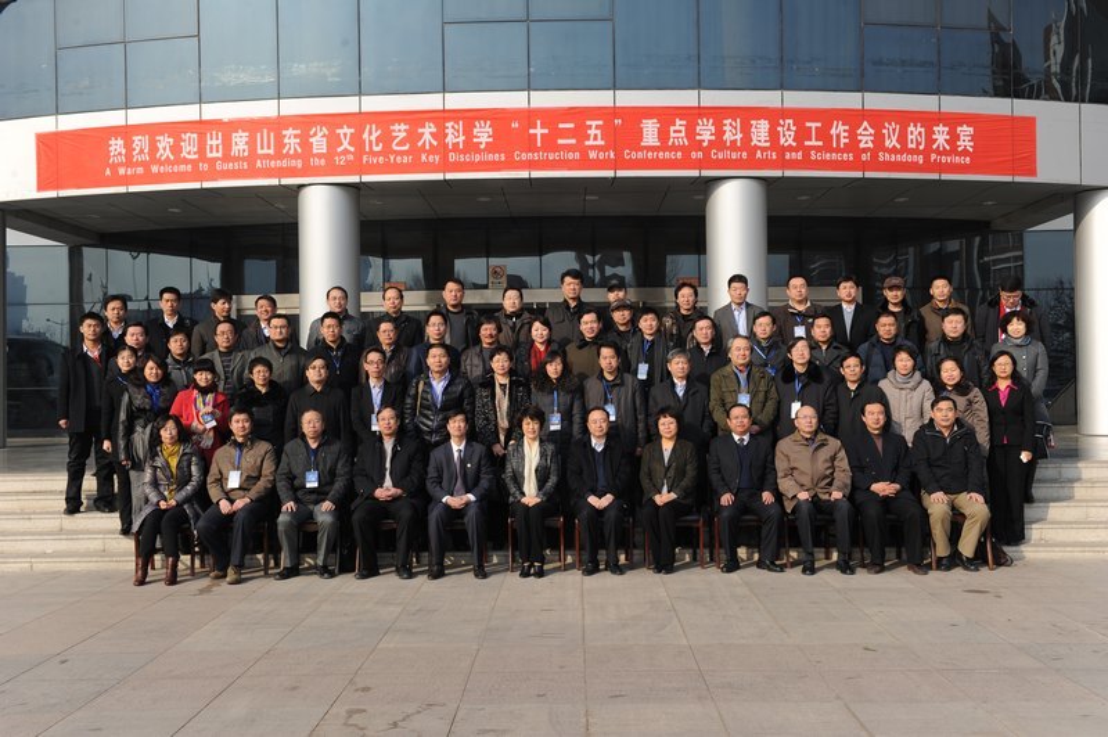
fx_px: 1169
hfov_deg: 50.7
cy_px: 368
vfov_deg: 35.0
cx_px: 554
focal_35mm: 38
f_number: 8
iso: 200
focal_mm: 38
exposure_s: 1/250
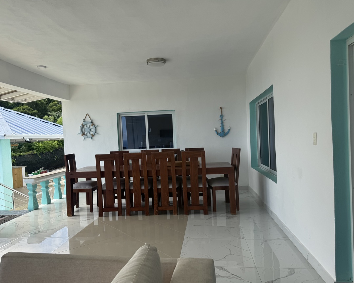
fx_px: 272
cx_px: 165
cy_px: 146
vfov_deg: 54.9
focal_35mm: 26
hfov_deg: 66.0
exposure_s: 1/1042
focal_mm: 6.76
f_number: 1.78
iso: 80
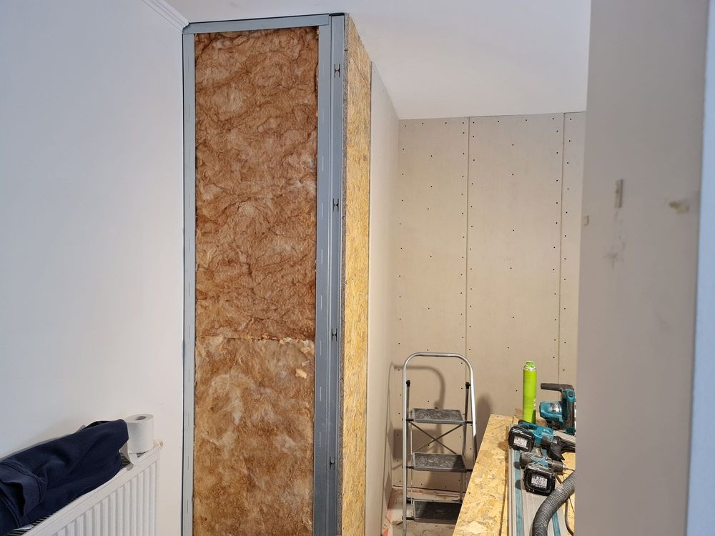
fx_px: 516
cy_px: 268
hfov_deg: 69.4
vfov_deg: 54.9
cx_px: 358
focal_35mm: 25
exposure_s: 1/100
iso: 160
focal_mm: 7
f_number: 1.8
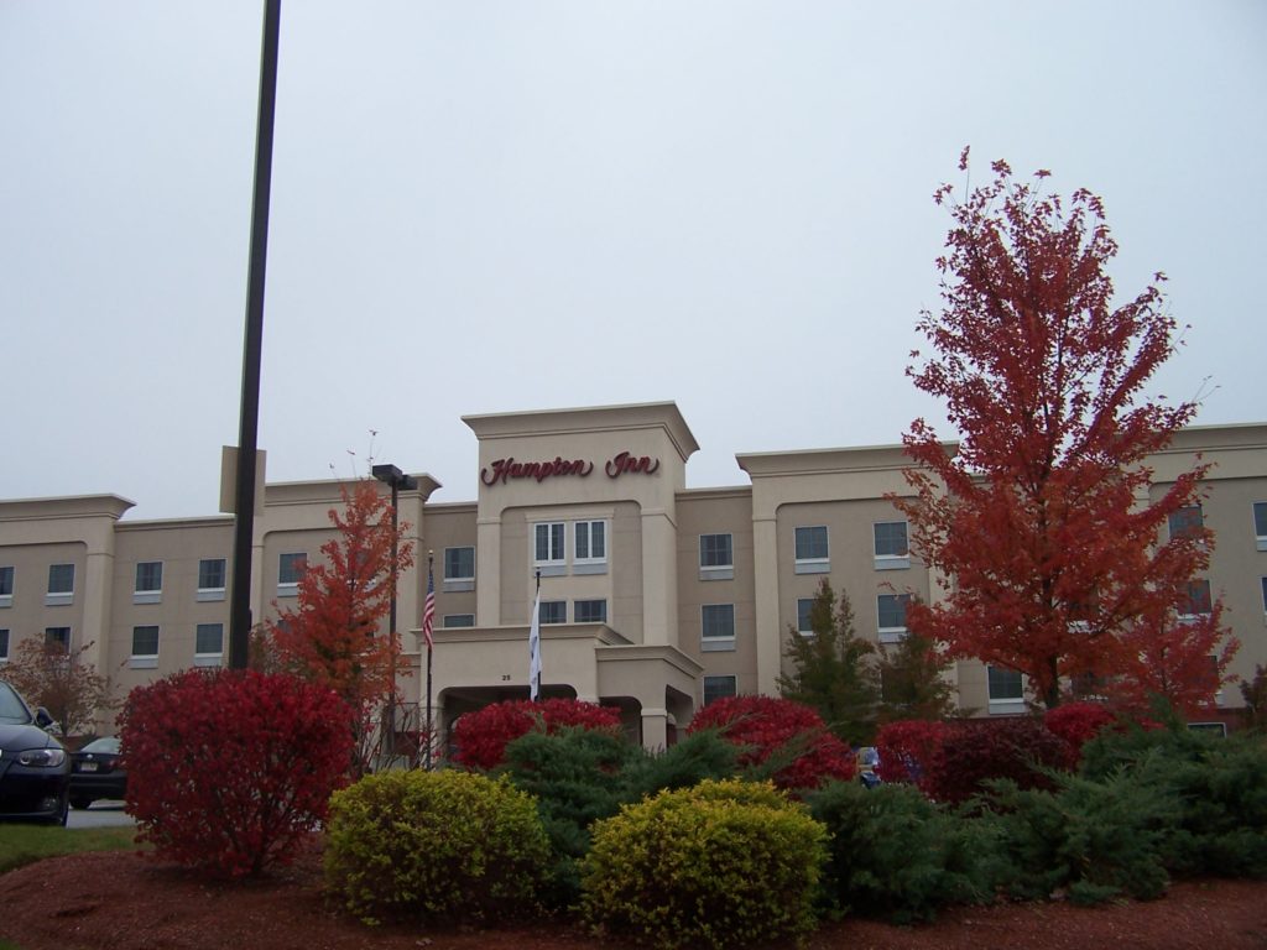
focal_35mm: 38
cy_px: 475
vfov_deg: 37.7
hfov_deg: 49.0
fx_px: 1391
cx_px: 634
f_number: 2.8
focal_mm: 6.3
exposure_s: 1/350
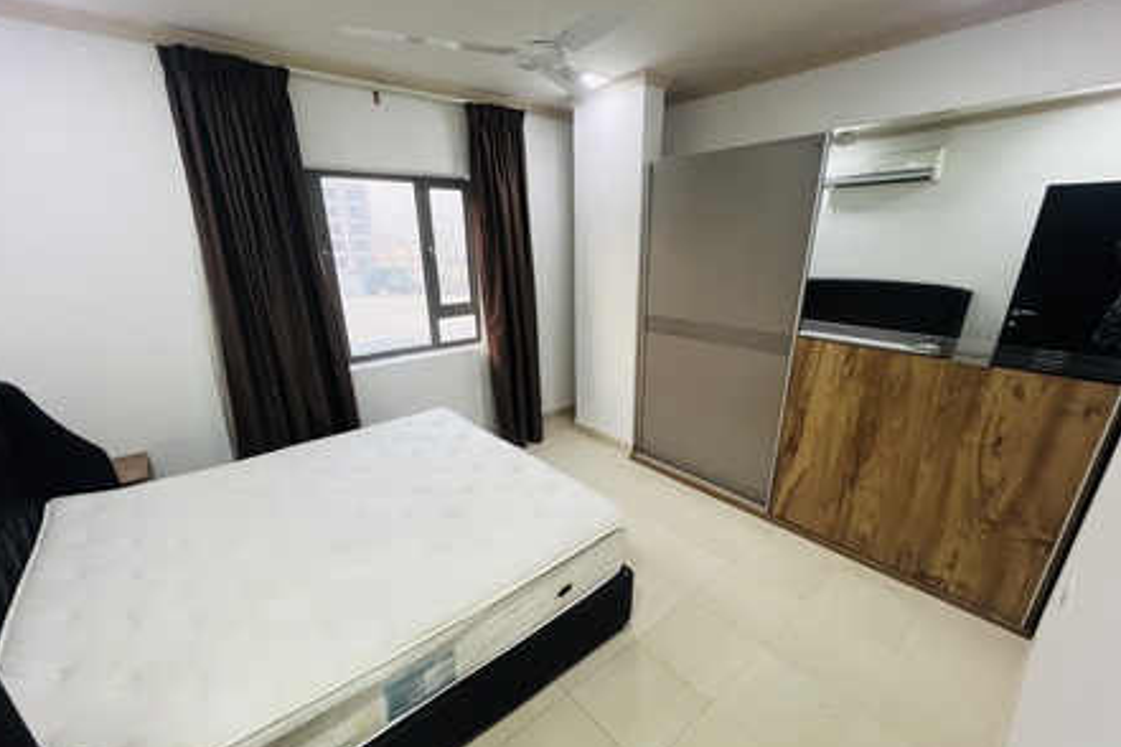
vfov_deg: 81.0
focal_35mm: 14
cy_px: 405
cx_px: 566
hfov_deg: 104.3
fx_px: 436
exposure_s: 1/50
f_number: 1.8
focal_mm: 1.57
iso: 160
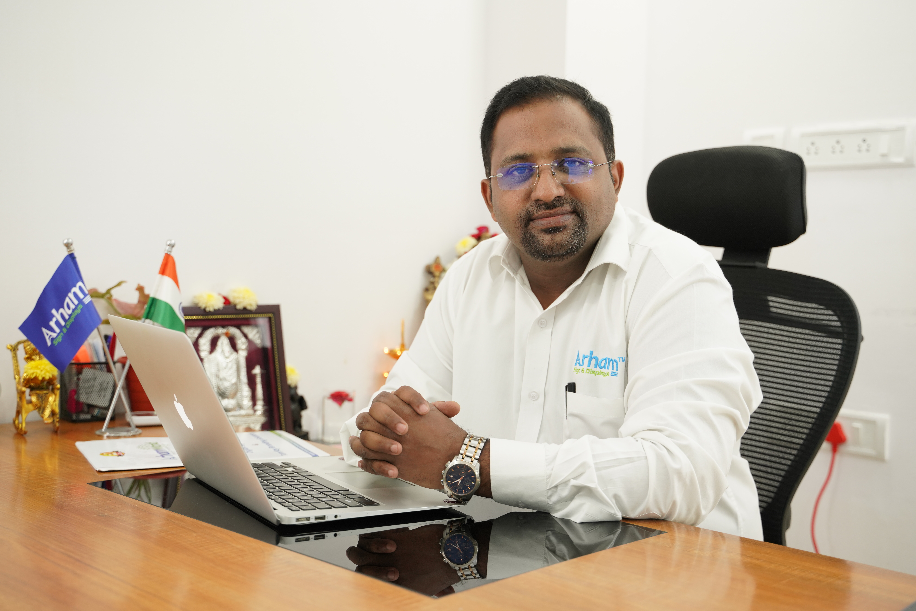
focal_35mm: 43
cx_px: 458
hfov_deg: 45.4
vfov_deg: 31.2
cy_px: 306
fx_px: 1094
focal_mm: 43
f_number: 3.5
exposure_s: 1/100
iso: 500
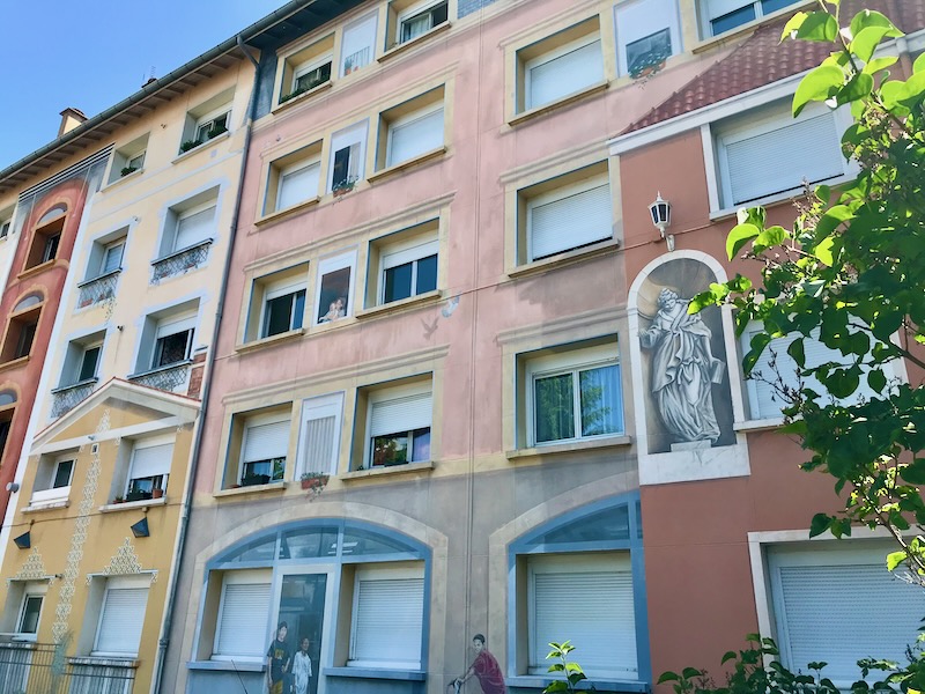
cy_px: 347
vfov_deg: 49.7
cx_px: 462
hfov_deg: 63.4
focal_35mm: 28
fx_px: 748
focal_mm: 3.99
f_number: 1.8
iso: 20
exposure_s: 1/903
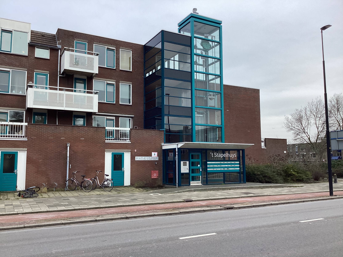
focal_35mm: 31
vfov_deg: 45.4
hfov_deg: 58.4
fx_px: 307
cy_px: 128
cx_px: 172
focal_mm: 3.3
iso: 25
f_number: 2.4
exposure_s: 1/232
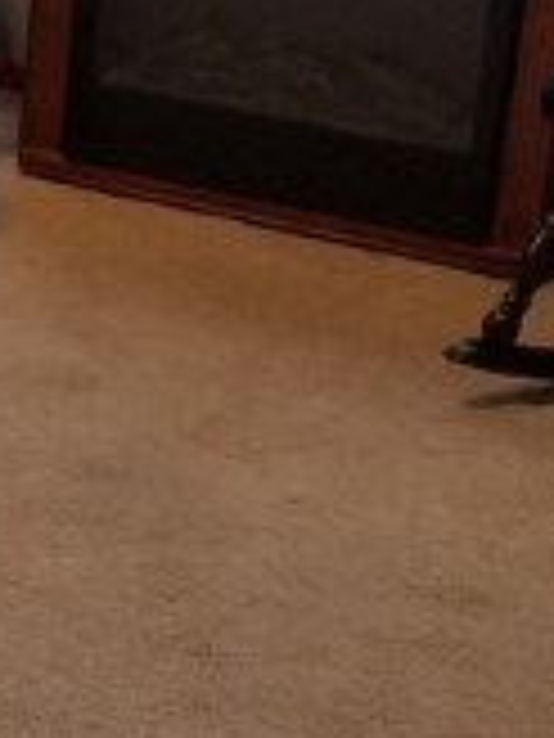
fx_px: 2603
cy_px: -76
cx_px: -640
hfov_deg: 10.8
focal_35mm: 122
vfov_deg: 15.7
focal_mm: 4.2
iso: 160
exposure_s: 1/40
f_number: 1.7
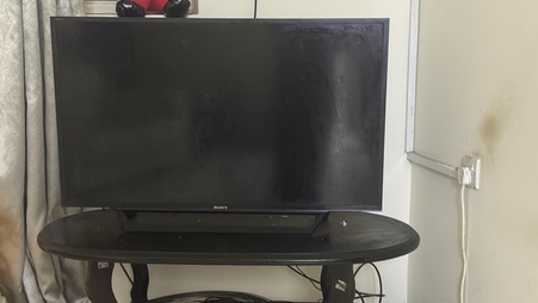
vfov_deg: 22.6
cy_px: 196
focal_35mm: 53
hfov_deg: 39.2
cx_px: 269
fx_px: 756
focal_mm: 6.76
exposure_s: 1/20
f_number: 1.78
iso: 640
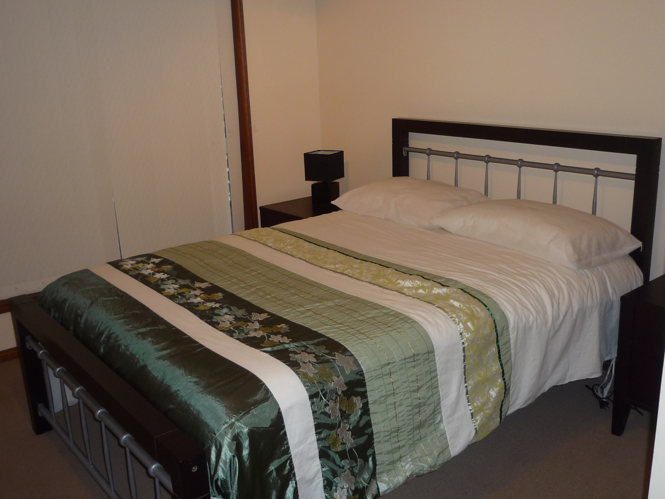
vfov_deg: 40.7
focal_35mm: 35
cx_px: 332
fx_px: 672
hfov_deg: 52.6
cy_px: 250
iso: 100
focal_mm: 4.4
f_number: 2.8
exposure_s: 1/30
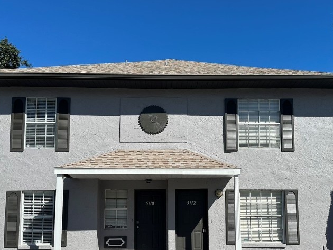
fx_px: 375
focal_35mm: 39
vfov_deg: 36.4
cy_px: 168
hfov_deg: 47.8
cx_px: 182
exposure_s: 1/7042
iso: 80
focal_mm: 6.86
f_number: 1.78
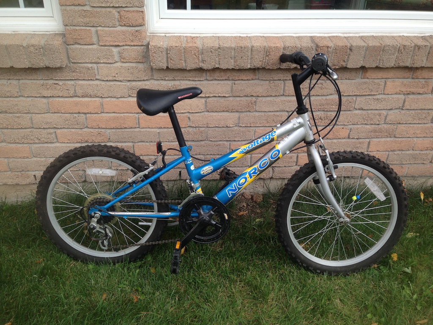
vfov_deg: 42.9
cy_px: 162
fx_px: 413
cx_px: 216
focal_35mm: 33
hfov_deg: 55.4
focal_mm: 4.12
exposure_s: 1/204
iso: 50
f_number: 2.4
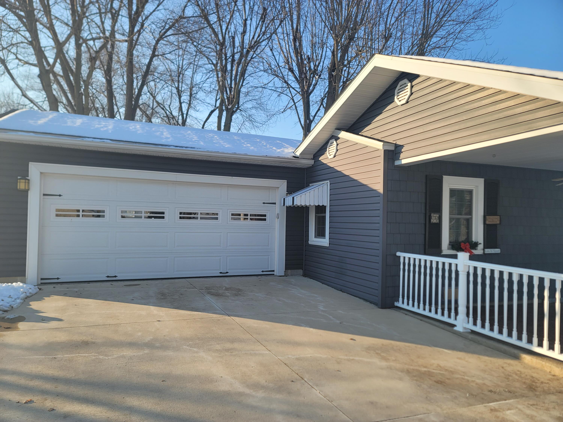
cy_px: 211
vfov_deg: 54.9
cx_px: 282
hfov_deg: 69.4
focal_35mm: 25
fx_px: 407
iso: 20
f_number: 1.8
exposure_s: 1/480
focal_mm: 7
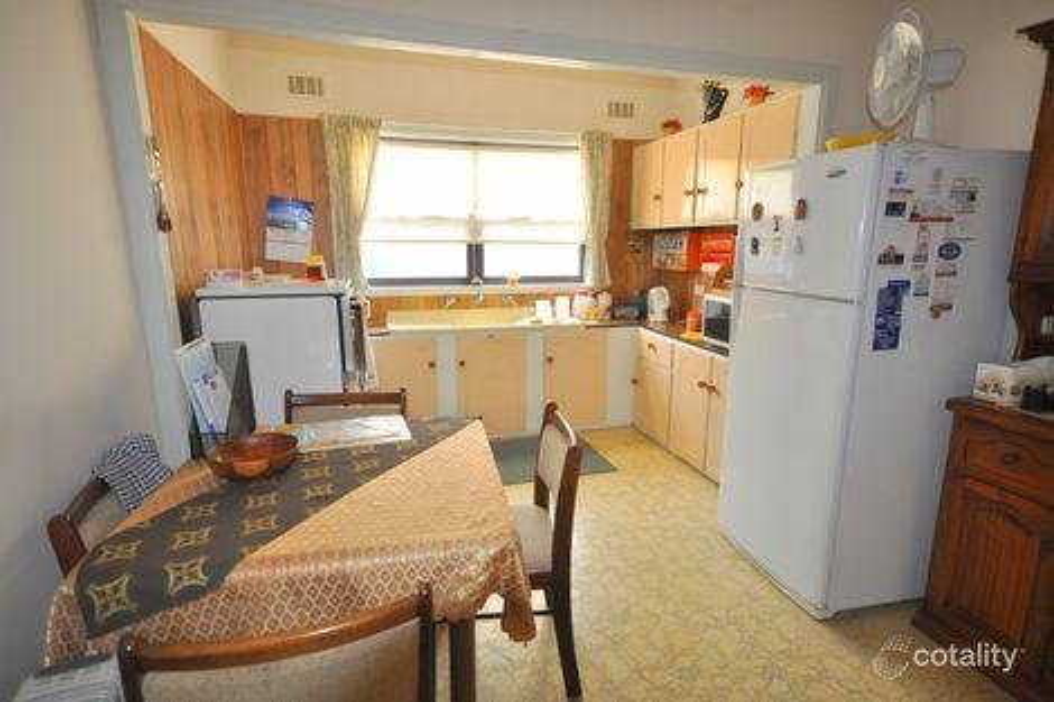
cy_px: 351
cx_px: 527
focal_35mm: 20
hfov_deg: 85.4
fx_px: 571
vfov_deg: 63.2
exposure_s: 1/100
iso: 800
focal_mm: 13
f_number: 4.5
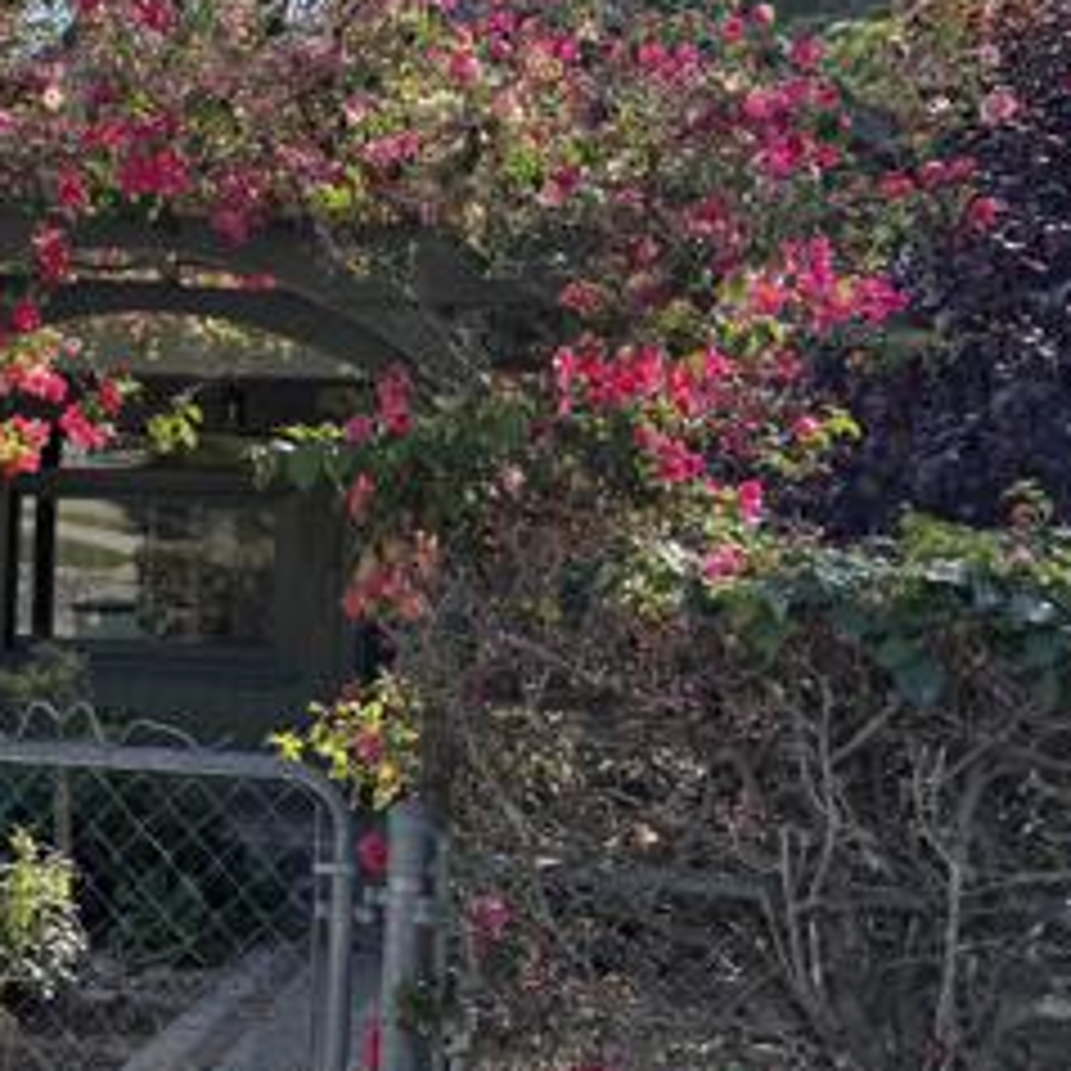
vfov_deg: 30.0
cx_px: 202
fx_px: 1995
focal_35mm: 57
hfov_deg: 29.3
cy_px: 562
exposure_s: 1/1215
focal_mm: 6.76
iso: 80
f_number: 1.78
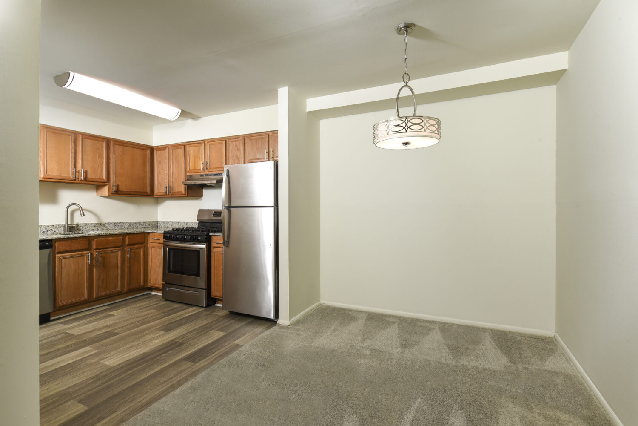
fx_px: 301
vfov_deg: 70.4
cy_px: 213
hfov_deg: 93.3
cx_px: 319
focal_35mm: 17
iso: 400
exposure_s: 1/30
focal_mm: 17
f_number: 8
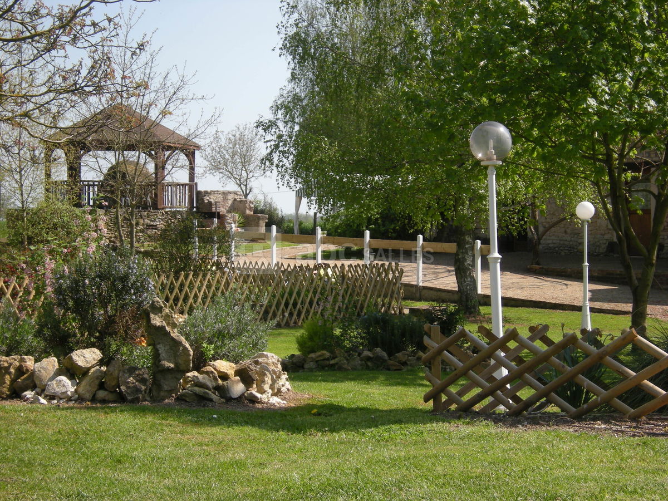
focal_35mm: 69
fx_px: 1332
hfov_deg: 28.2
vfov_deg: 21.3
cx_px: 334
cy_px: 250
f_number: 4.4
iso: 64
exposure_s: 1/295
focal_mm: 11.5
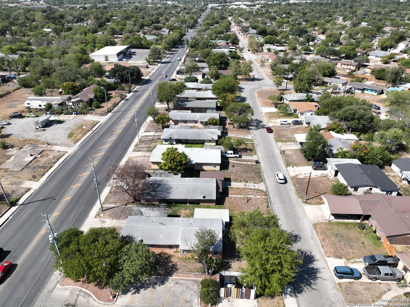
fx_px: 284
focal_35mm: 24
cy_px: 154
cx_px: 205
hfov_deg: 71.6
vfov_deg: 56.8
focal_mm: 12.29
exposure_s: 1/1250
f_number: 2.8
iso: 100
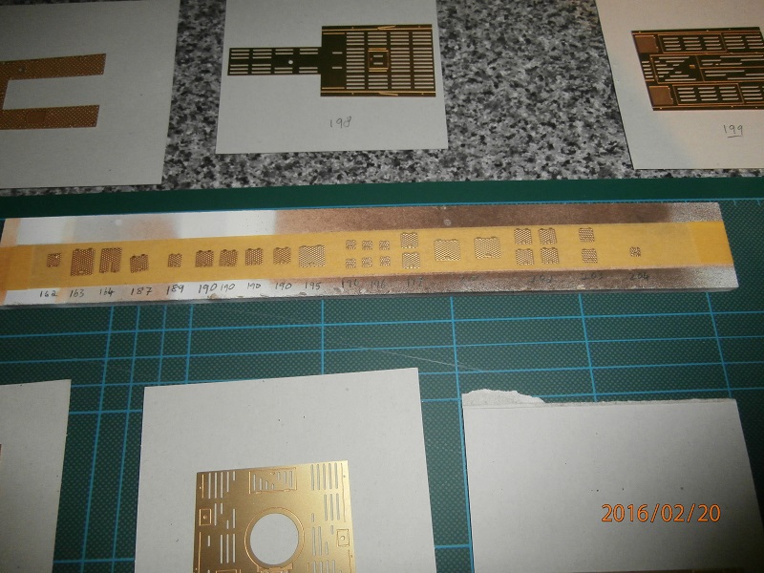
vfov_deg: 56.8
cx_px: 382
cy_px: 286
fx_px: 530
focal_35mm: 24
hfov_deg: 71.6
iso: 200
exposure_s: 1/30
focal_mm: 4.2
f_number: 3
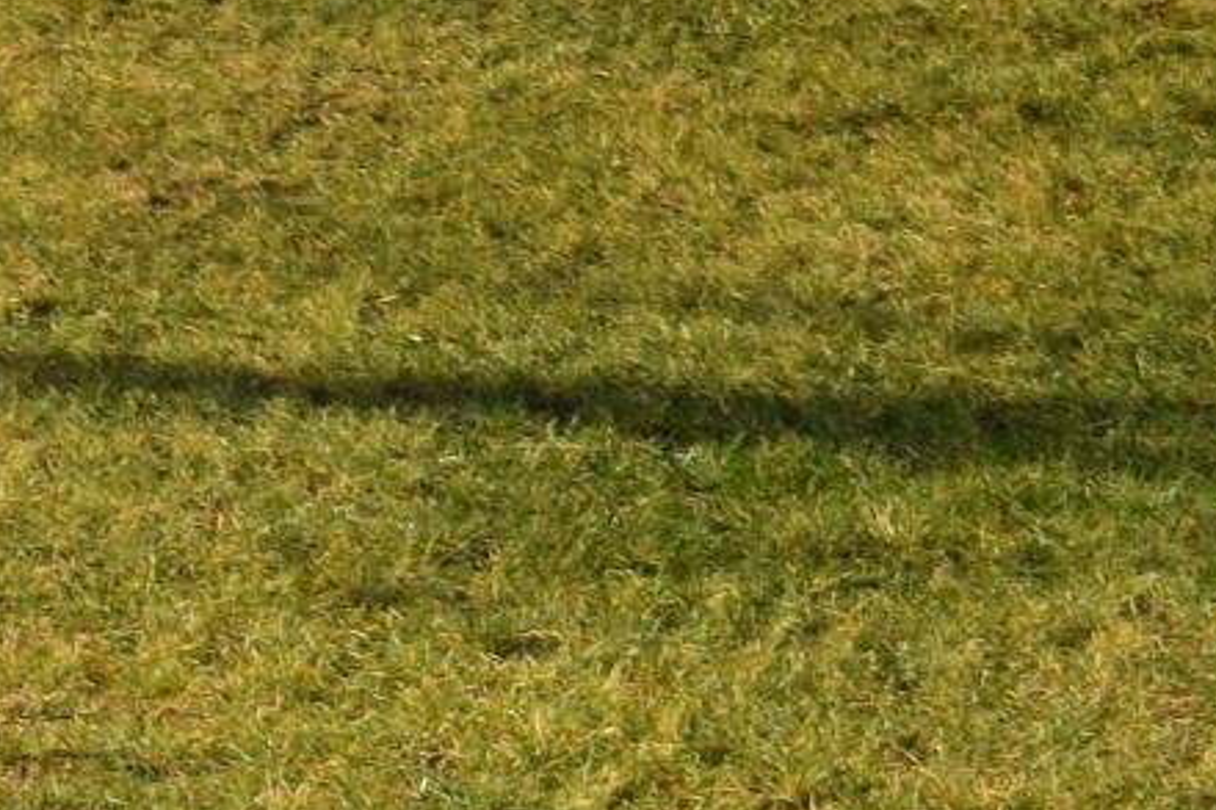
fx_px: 6212
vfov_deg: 7.0
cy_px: -1128
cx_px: -2556
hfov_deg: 8.9
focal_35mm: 184
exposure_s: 1/200
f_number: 11
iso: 100
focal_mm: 18
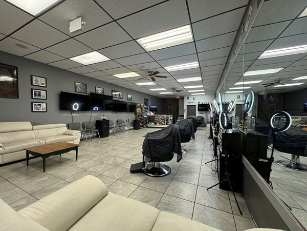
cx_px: 154
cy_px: 116
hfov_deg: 102.1
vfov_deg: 85.7
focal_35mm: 14
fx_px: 124
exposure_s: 1/129
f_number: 2.2
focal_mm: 2.22
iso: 200
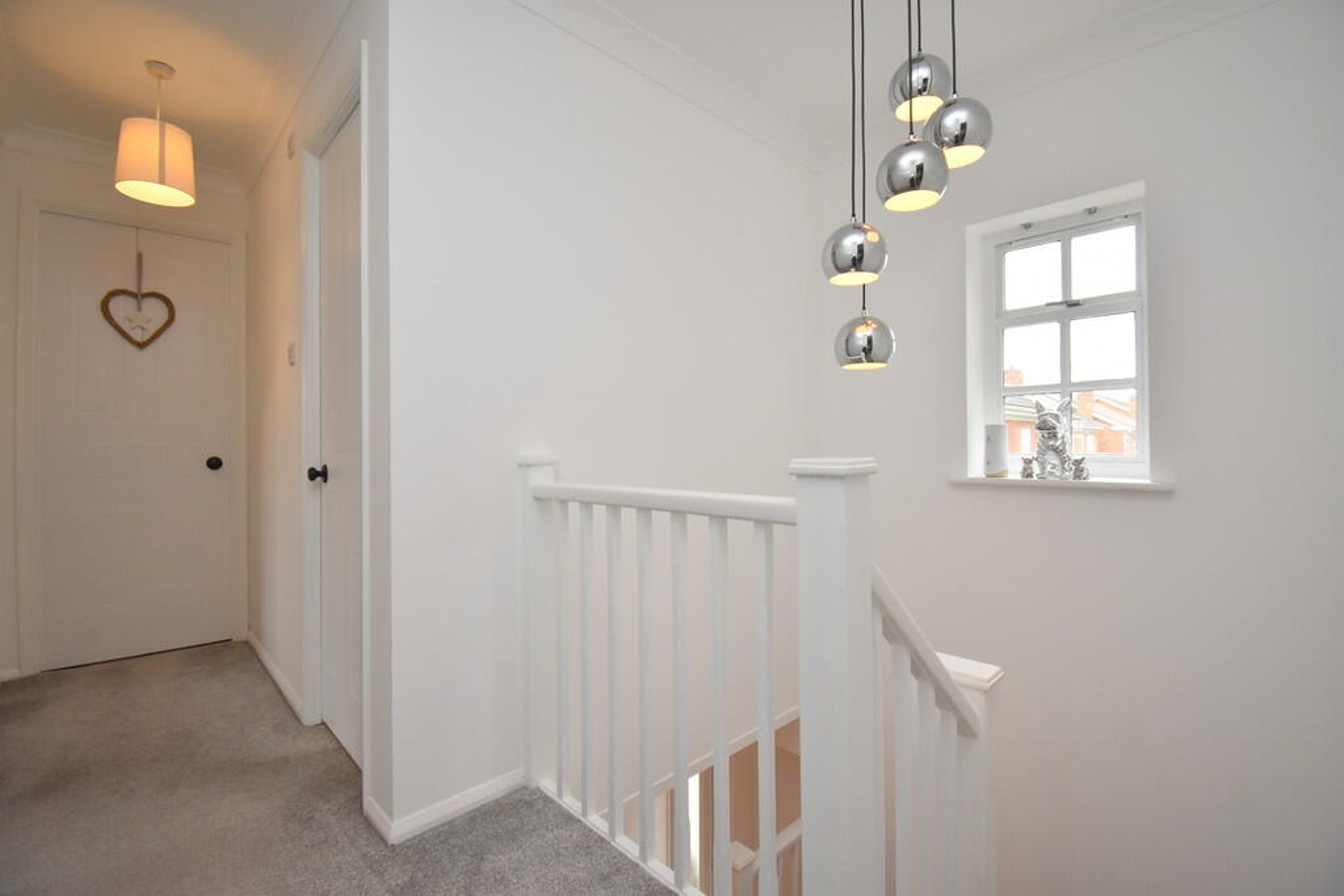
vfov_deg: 77.3
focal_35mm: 15
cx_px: 672
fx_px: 560
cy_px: 448
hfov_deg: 100.4
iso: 800
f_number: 5
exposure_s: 1/200
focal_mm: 10
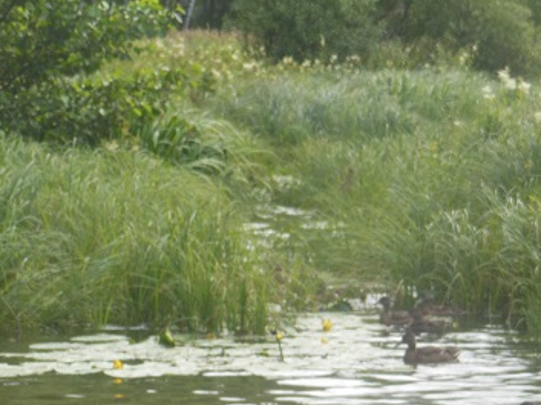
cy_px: 287
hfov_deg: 8.9
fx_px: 3482
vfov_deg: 6.6
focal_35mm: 223
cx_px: 406
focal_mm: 25.5
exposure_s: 1/125
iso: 125
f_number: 5.8
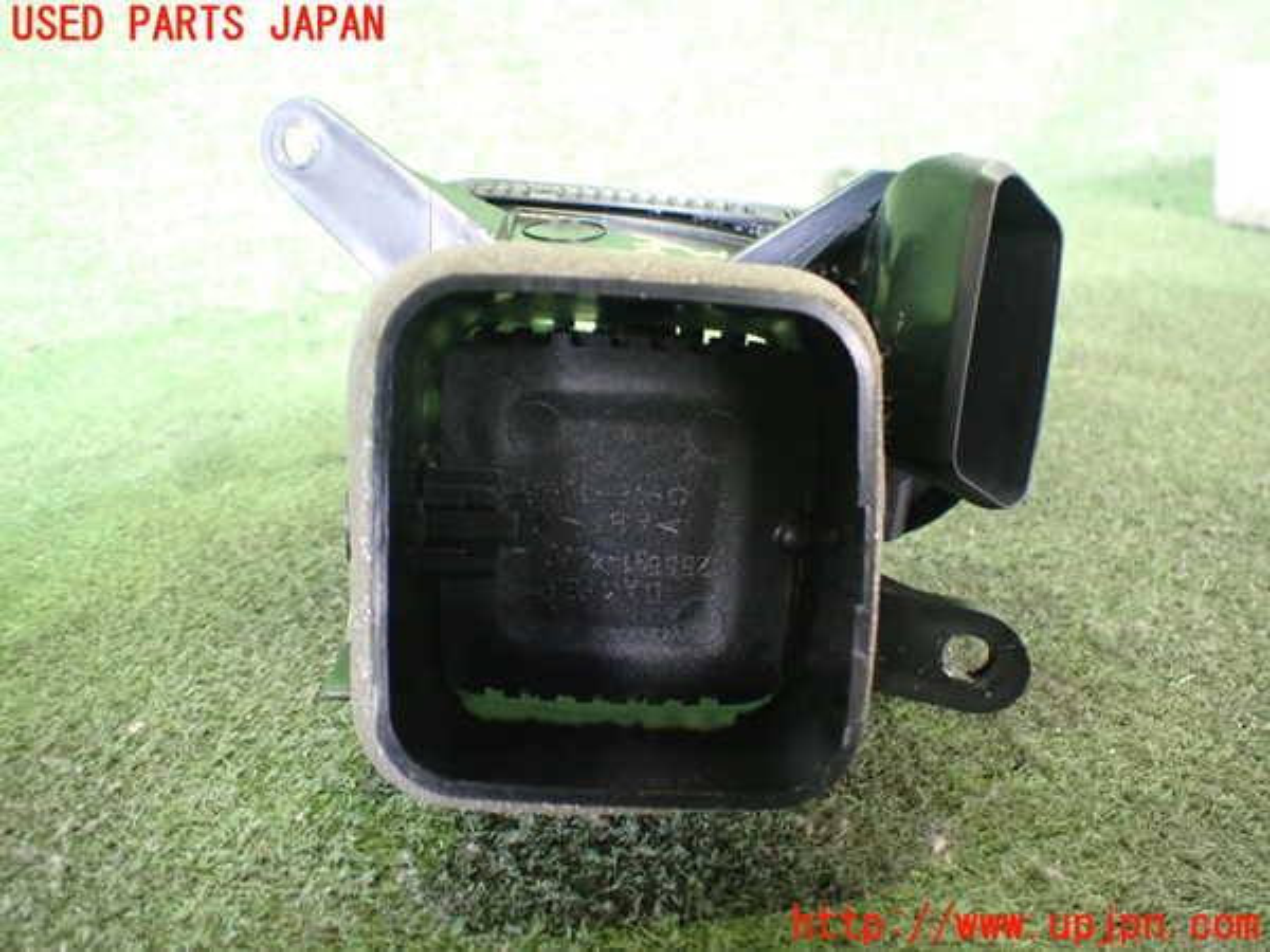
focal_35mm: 30
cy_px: 476
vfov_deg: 46.8
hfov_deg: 60.0
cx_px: 635
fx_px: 1101
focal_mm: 5.4
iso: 1000
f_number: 2.3
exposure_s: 1/30
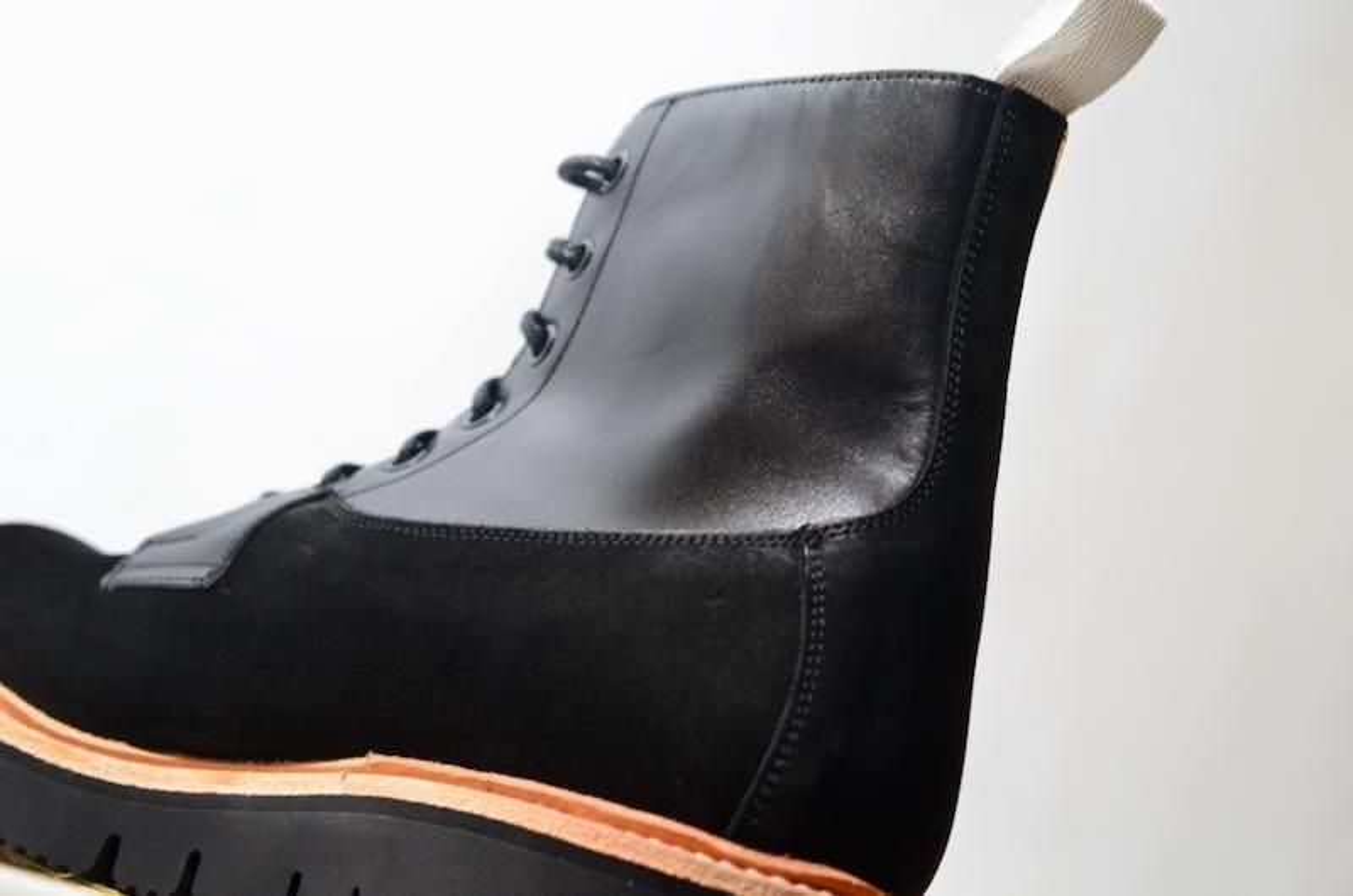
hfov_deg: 33.5
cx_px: 676
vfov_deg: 22.5
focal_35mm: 60
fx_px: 2250
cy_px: 448
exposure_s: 1/15
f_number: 6.3
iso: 800
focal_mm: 40
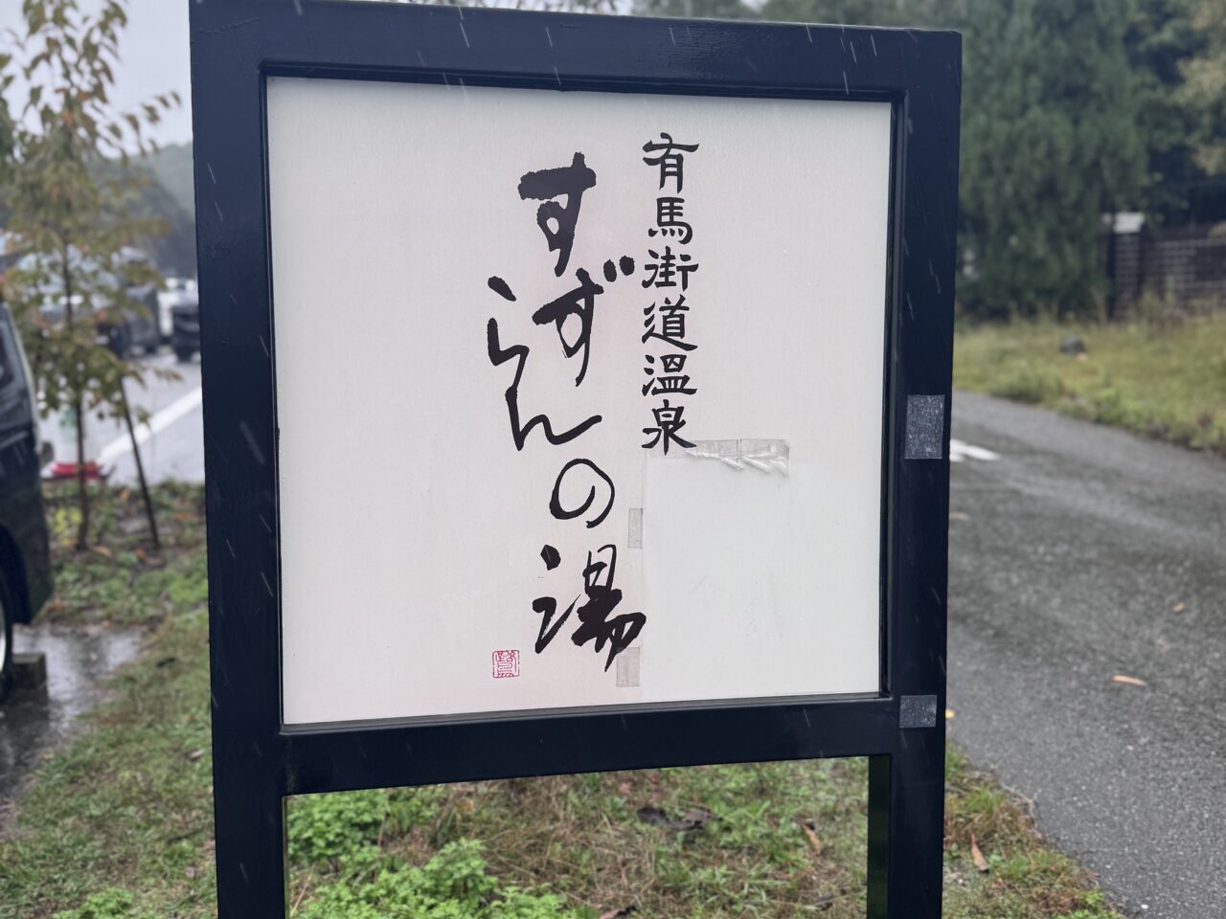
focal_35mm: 24
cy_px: 460
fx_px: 850
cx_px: 613
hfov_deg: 71.6
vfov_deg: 56.8
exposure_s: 1/121
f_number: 1.78
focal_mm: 6.76
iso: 80
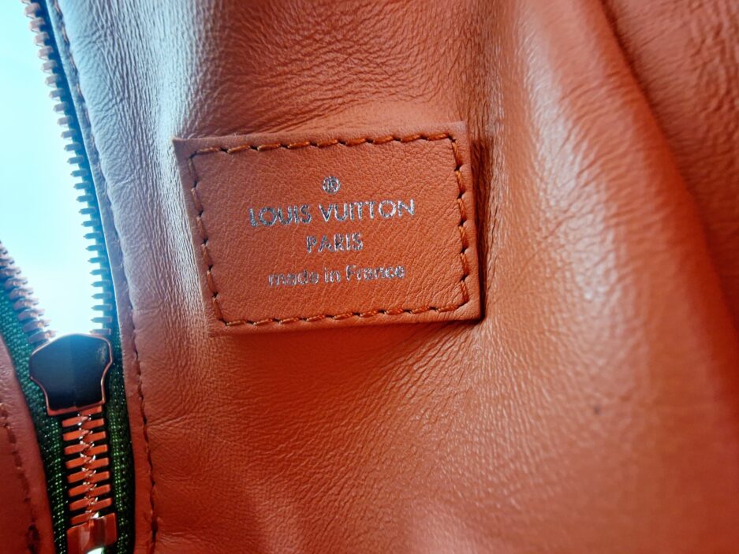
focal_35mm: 13
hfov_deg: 106.2
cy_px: 277
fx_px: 278
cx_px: 370
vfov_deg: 89.9
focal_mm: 2.2
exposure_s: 1/25
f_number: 2.2
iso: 800
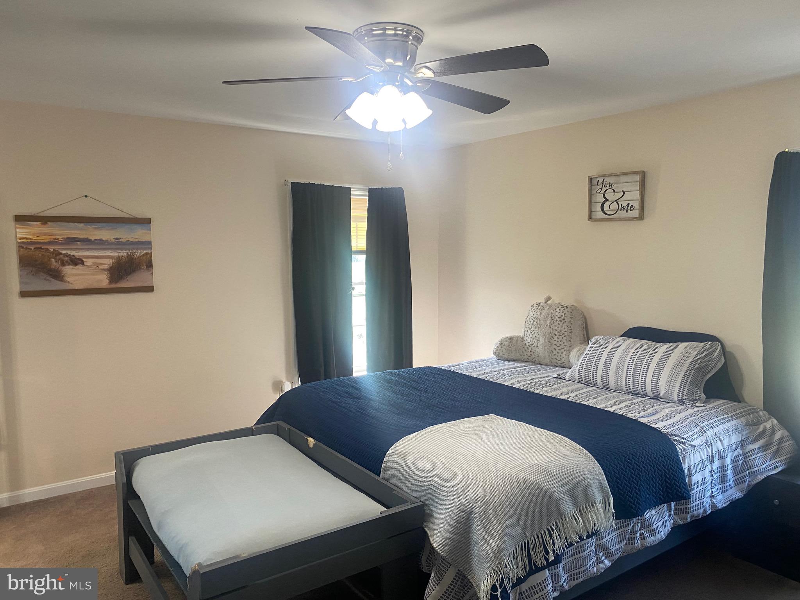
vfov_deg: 53.1
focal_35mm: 26
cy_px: 300
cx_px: 400
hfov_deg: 67.3
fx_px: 601
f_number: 1.8
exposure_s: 1/60
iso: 100
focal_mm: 4.25
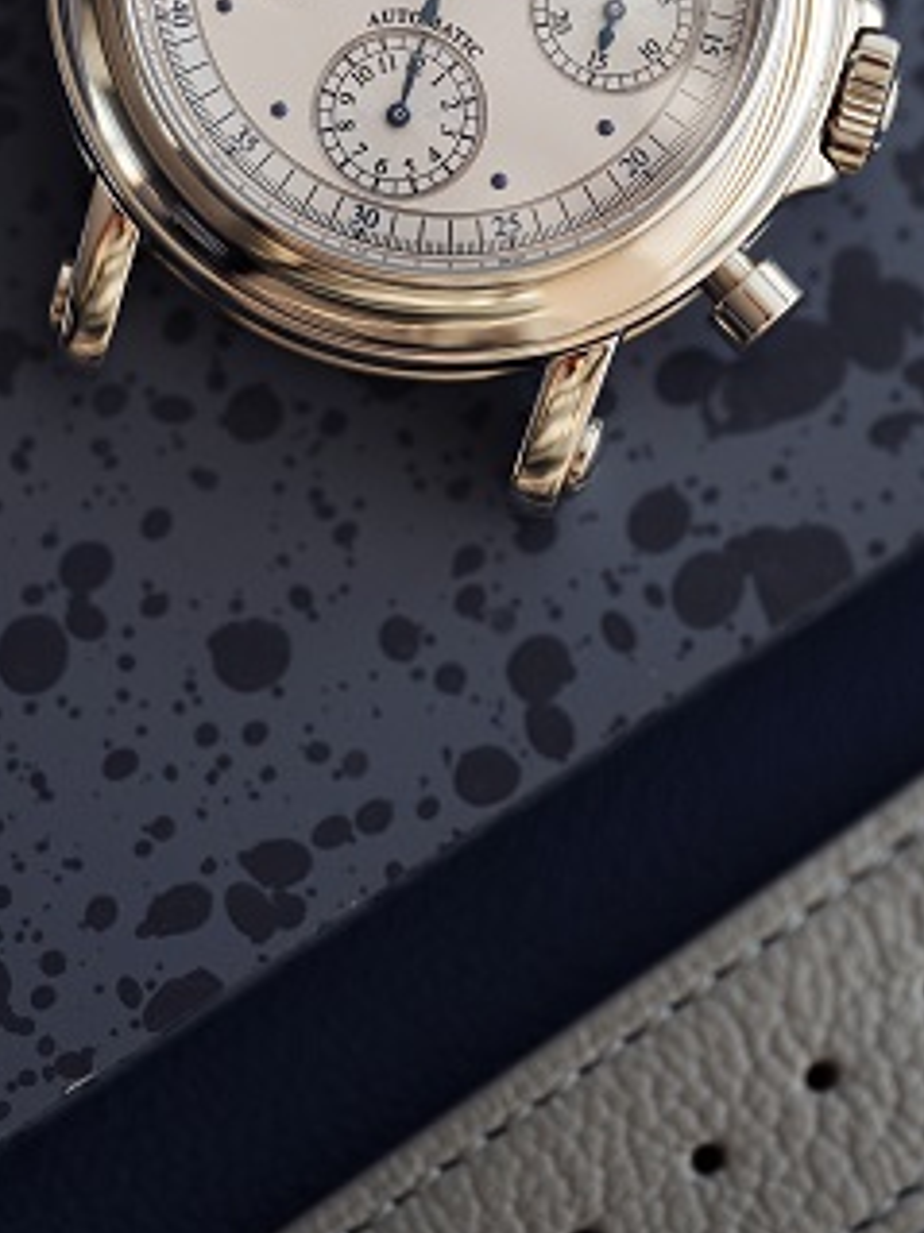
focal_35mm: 222
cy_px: -54
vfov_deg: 8.9
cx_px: 452
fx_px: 7906
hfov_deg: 6.7
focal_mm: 105
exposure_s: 1/250
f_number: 2.8
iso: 200
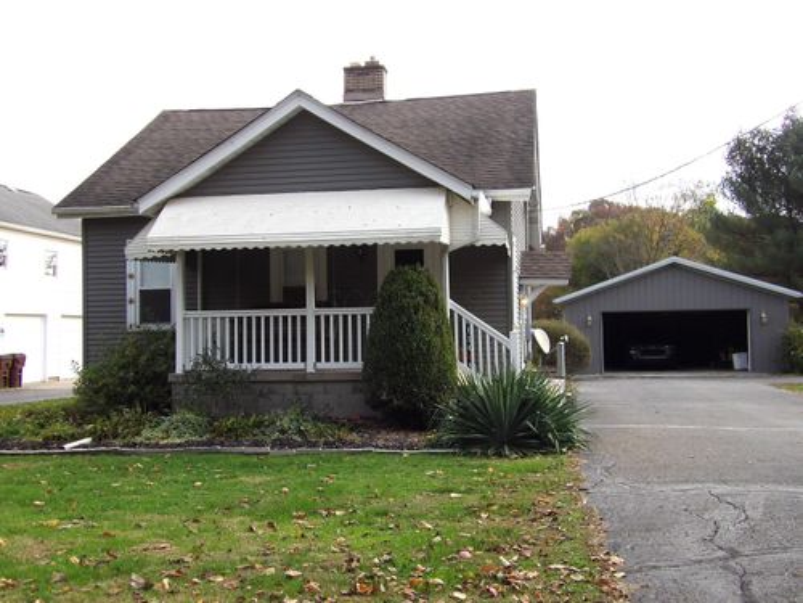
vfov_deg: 36.8
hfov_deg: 47.9
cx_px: 402
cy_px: 302
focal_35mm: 39
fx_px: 905
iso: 100
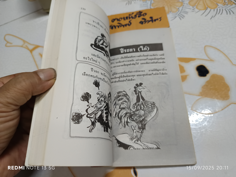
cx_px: 118
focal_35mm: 24
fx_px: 164
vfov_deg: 56.8
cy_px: 88
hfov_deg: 71.6
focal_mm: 5.31
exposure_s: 1/33.3
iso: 1003
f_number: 1.7
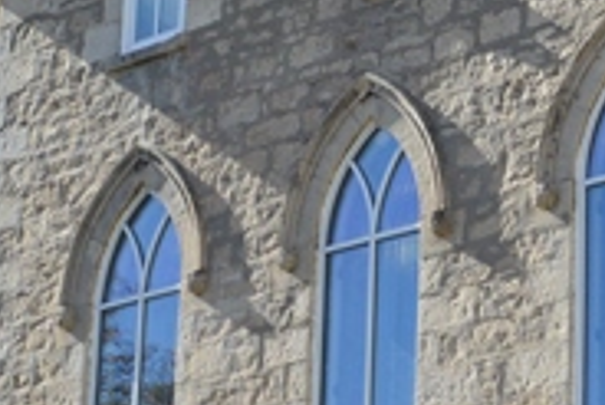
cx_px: 674
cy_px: 272
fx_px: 2523
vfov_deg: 9.2
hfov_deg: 13.4
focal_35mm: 150
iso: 400
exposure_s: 1/400
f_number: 11
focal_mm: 18
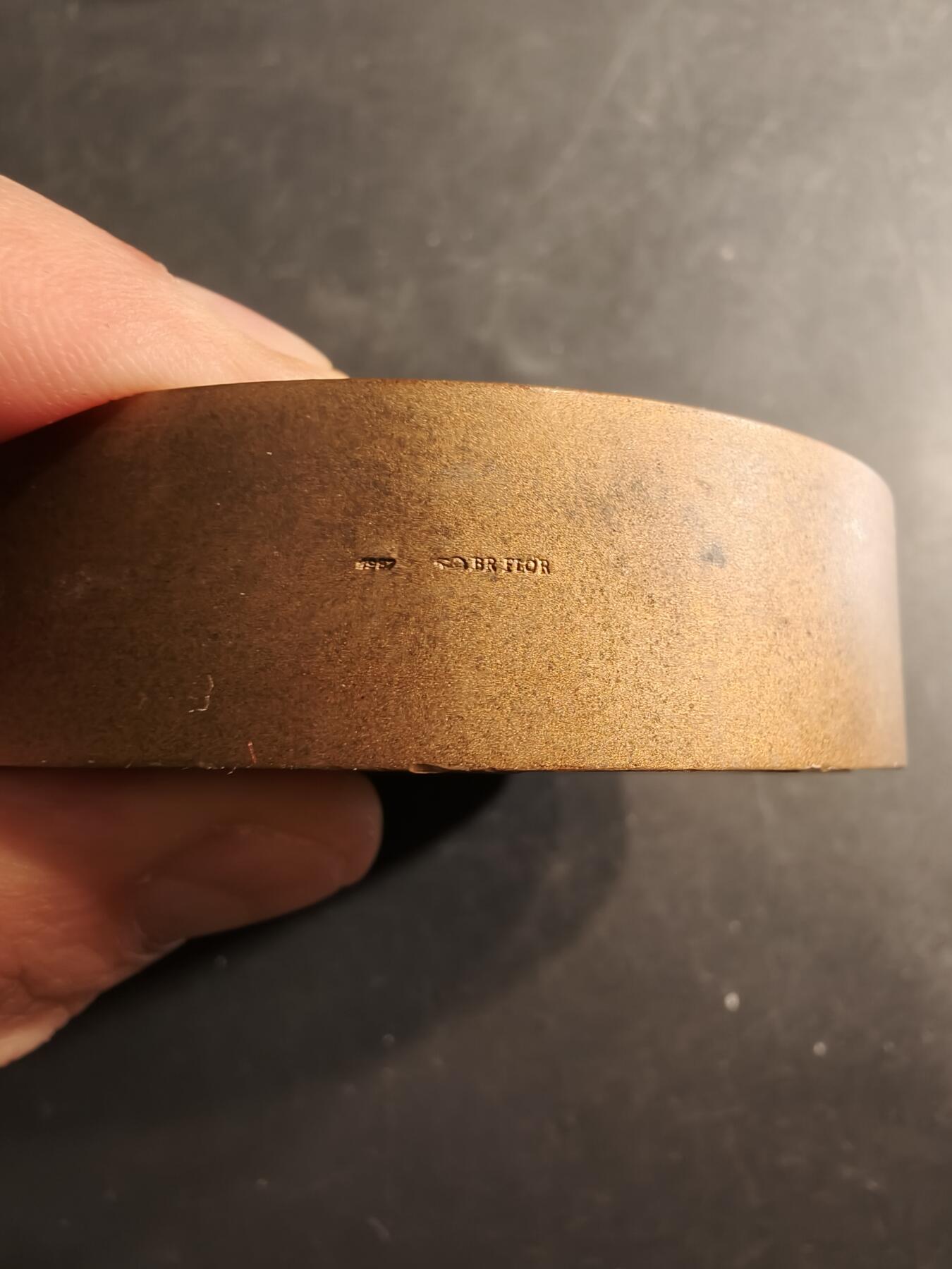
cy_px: 634
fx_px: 843
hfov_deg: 58.9
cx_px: 476
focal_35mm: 23
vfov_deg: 73.9
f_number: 2
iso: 200
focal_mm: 2.32
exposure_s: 1/50
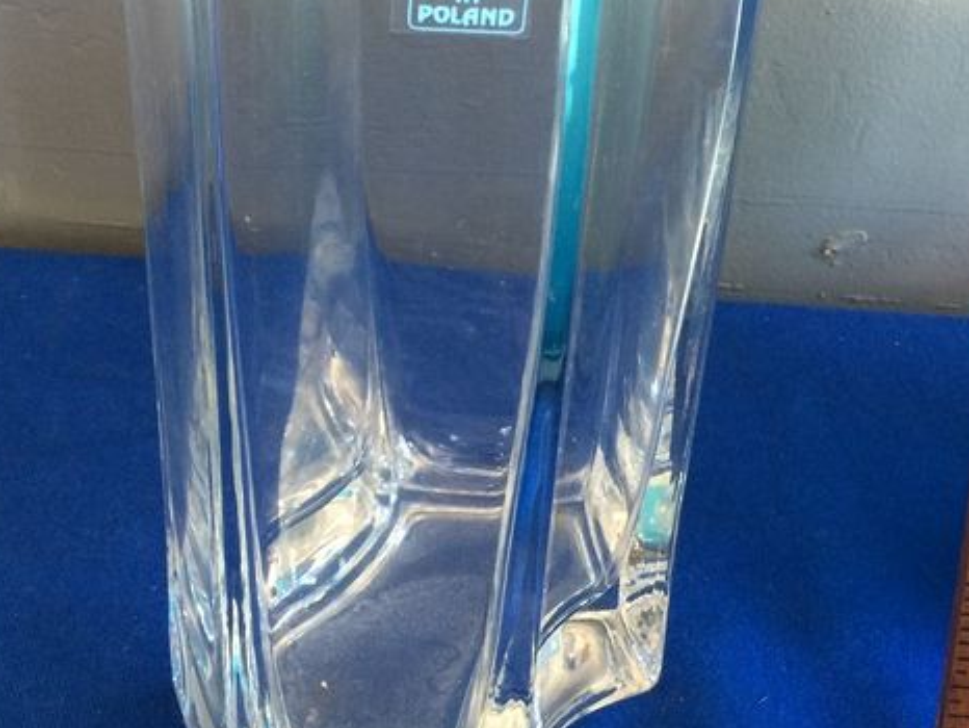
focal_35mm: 56
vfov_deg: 26.0
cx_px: 441
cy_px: 251
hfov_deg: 34.3
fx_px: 1568
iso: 100
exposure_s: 1/30
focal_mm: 4.15
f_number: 2.2
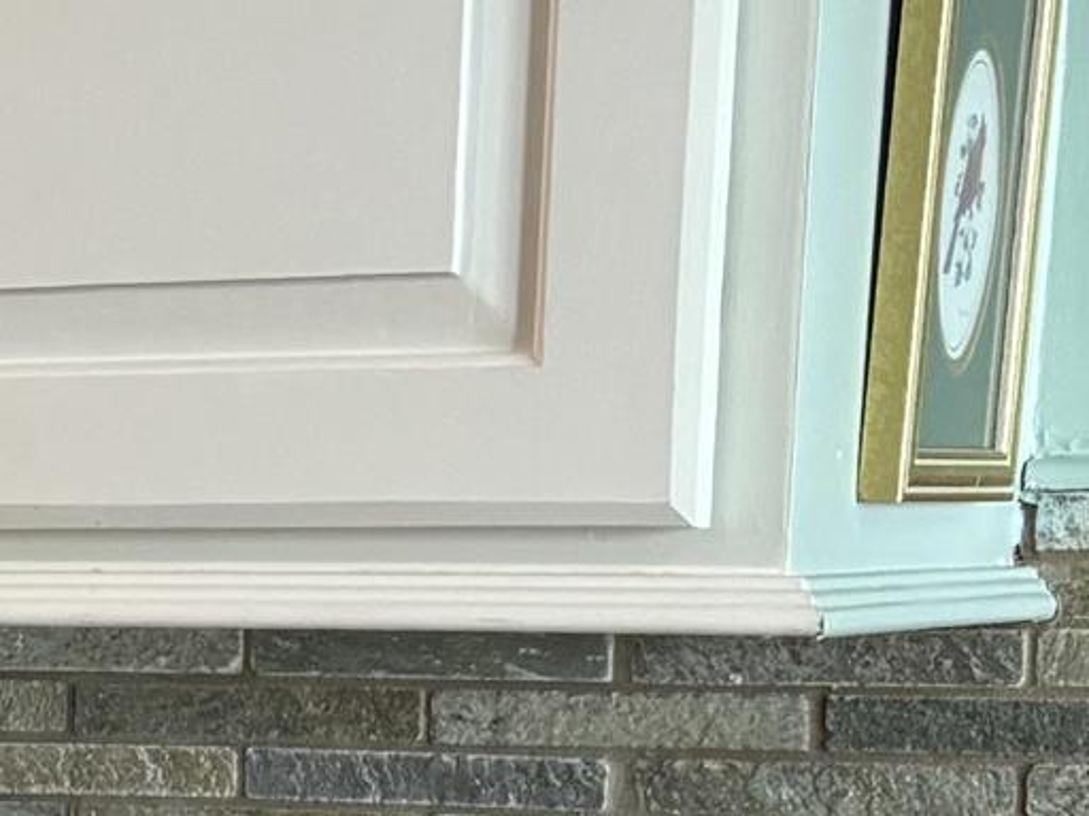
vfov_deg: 9.2
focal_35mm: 156
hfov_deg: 11.5
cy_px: 1292
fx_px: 4908
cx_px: -1055
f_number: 1.6
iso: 160
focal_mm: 5.96
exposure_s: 1/60
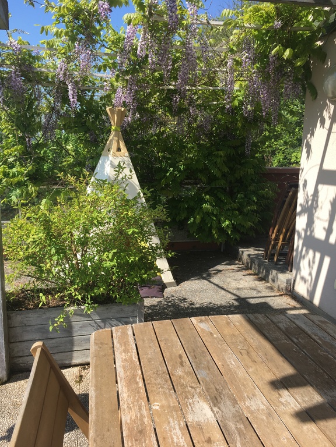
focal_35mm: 29
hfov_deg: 48.2
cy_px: 224
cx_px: 168
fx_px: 375
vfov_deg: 61.7
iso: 25
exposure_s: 1/905
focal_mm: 4.15
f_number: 2.2
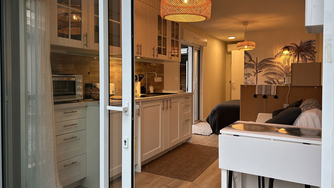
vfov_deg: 40.1
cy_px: 83
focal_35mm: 29
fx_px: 257
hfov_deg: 66.1
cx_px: 168
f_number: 1.5
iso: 100
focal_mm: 5.7
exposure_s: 1/100
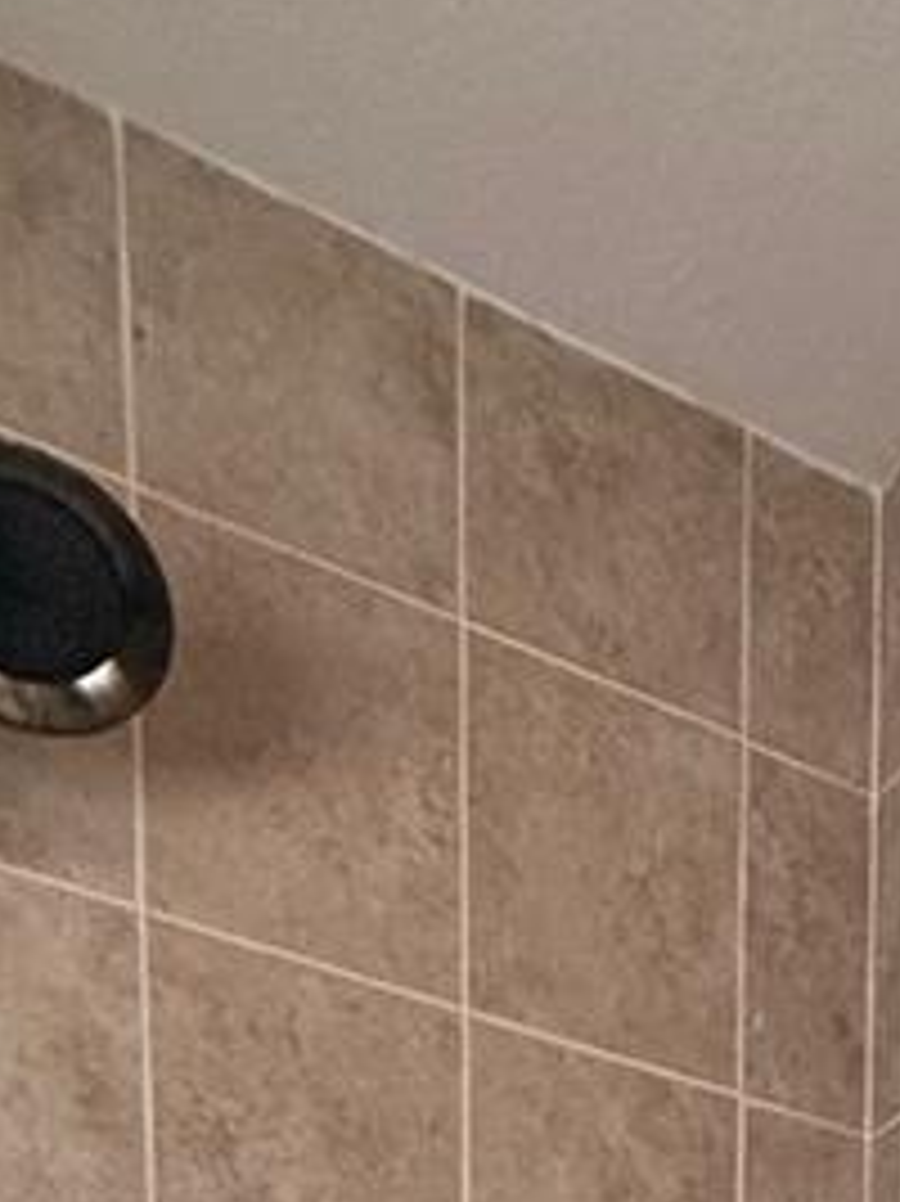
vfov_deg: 19.4
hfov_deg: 19.6
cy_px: 2341
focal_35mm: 63
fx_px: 2186
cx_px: 1431
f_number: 2.2
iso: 400
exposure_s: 1/60
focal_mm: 2.22
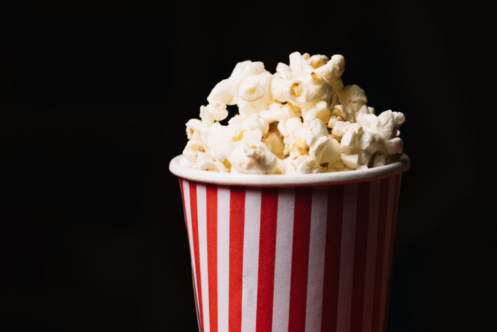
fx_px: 1450
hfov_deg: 19.4
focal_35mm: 105
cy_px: 166
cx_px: 248
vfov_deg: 13.1
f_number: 11
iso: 100
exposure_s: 1/160
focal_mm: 105
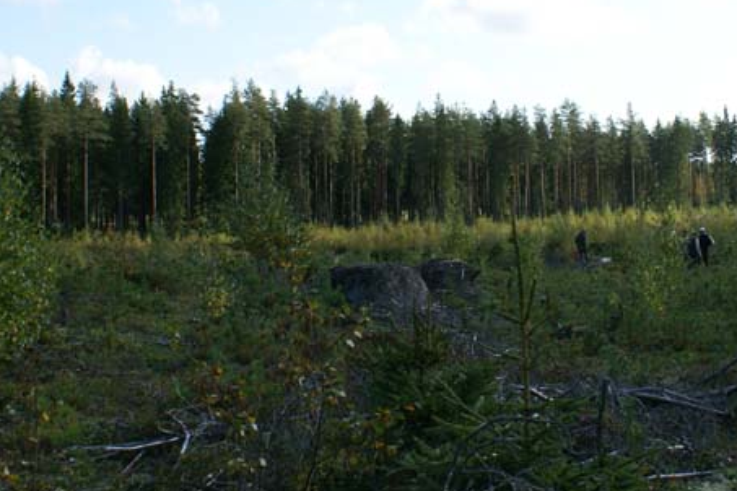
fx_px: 1085
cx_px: 493
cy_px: 154
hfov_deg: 37.1
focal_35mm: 53
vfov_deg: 25.3
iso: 100
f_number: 10
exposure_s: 1/160
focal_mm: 20
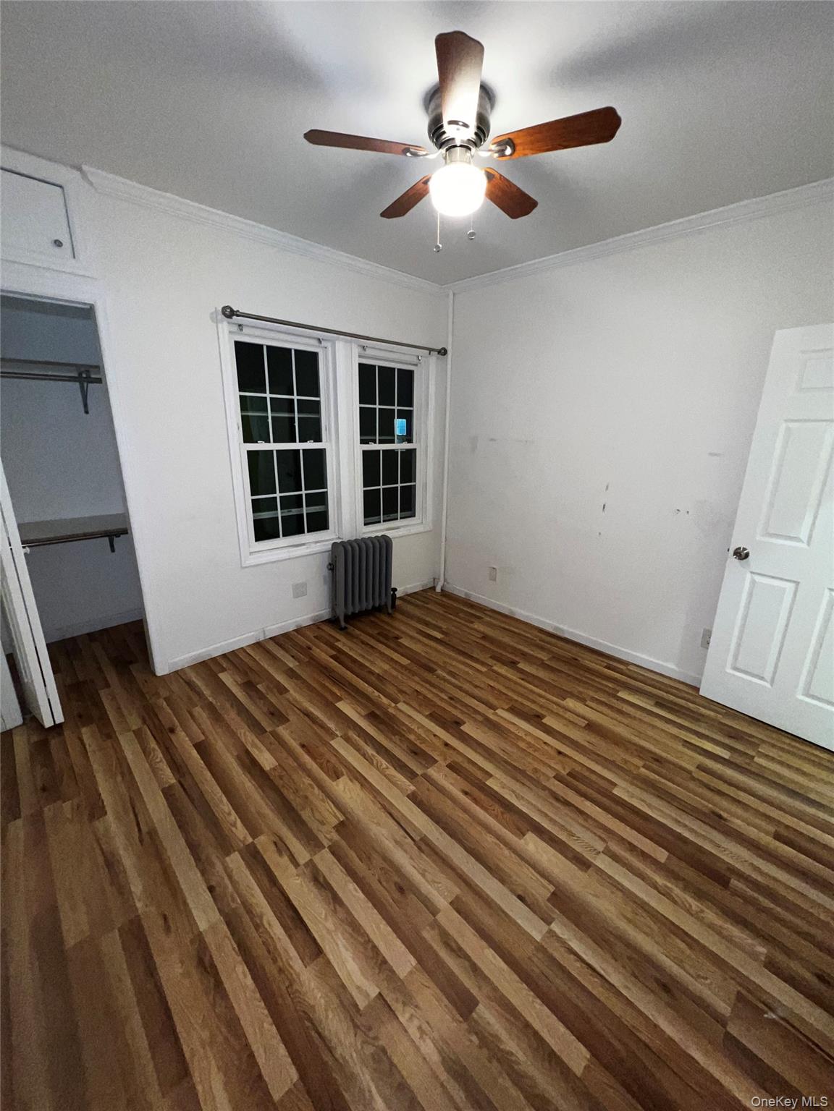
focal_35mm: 13
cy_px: 556
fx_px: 418
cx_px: 417
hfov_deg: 89.9
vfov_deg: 106.2
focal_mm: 1.57
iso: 200
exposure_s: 1/60
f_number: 1.8
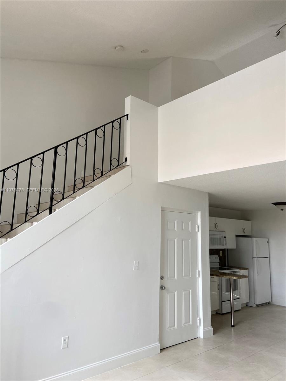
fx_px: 286
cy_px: 190
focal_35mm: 26
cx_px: 143
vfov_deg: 67.3
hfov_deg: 53.1
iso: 125
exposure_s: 1/120
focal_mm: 4.25
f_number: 1.8
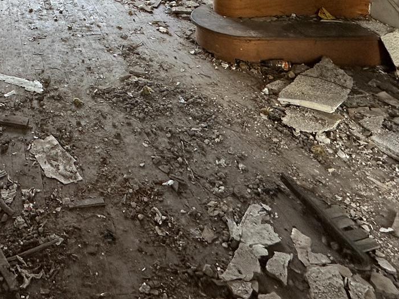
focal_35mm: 41
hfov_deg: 42.1
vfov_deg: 27.8
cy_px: -110
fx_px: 473
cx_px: 41
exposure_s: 1/99
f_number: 2.2
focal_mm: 2.22
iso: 160
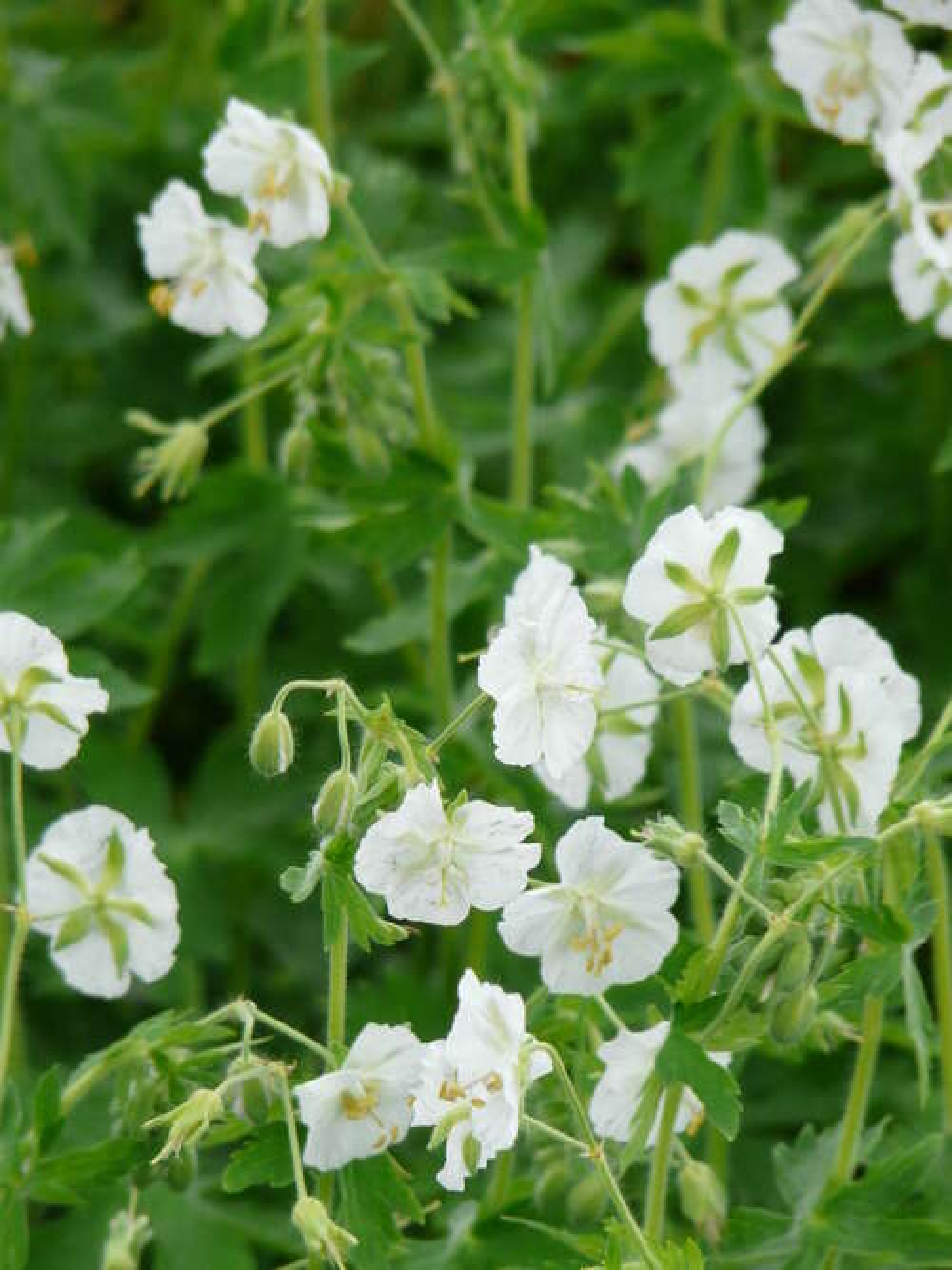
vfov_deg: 5.1
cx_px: 476
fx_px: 14379
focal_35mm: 392
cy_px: 635
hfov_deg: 3.8
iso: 200
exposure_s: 1/400
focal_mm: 64.3
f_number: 4
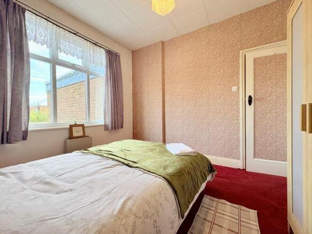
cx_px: 156
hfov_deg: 102.1
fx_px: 126
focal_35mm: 14
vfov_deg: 85.7
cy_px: 117
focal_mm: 2.22
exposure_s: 1/100
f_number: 2.2
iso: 200
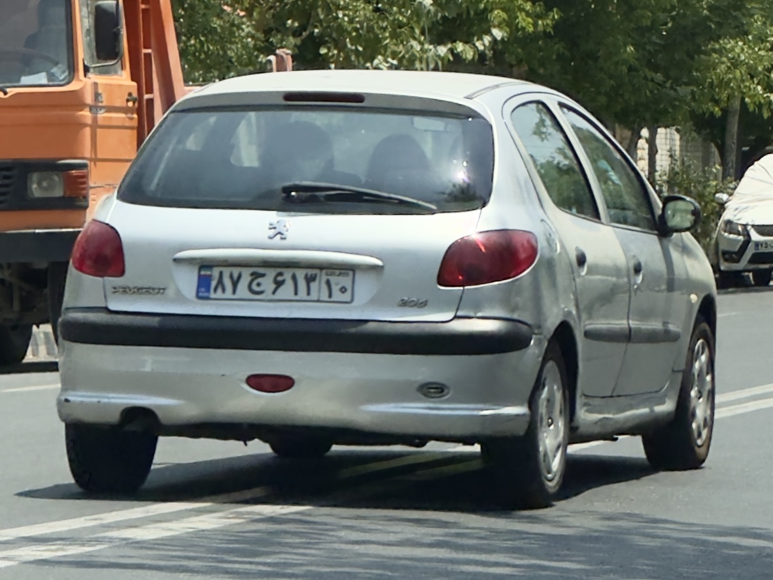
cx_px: 386
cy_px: 290
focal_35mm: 77
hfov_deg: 25.3
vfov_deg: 19.1
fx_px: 1720
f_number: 2.8
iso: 25
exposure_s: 1/402
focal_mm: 9
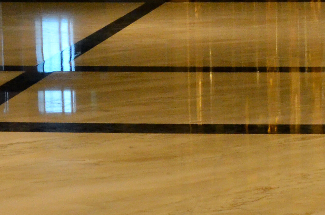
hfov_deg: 18.7
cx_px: 368
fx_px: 946
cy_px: -58
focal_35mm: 105
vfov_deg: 12.6
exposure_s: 1/15
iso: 2000
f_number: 11
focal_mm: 18
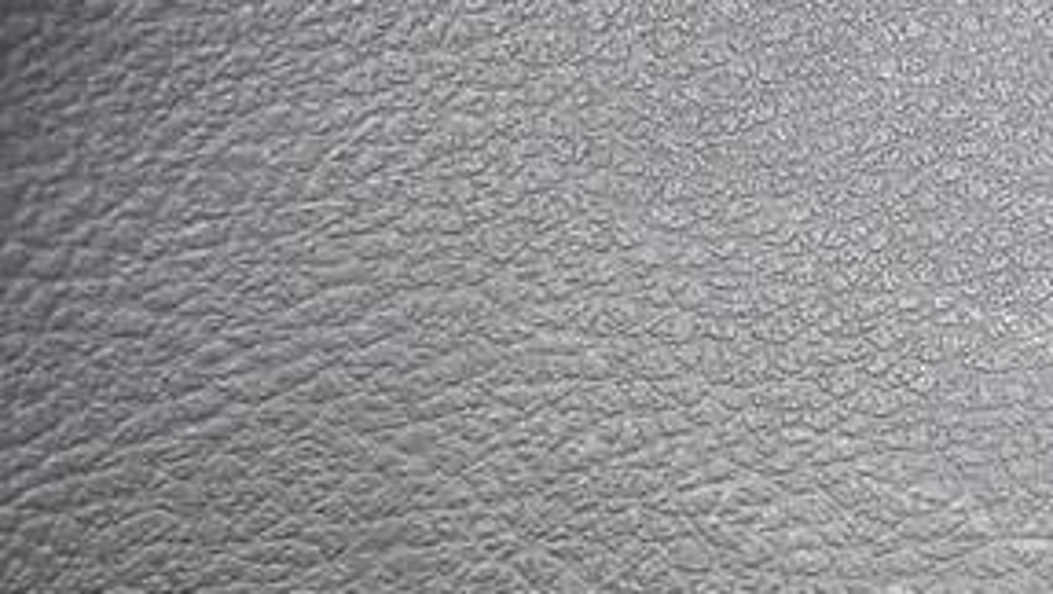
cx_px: 1405
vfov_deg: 6.9
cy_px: -178
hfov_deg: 11.9
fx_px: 4890
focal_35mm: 175
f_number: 5.6
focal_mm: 40
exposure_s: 1/60
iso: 400
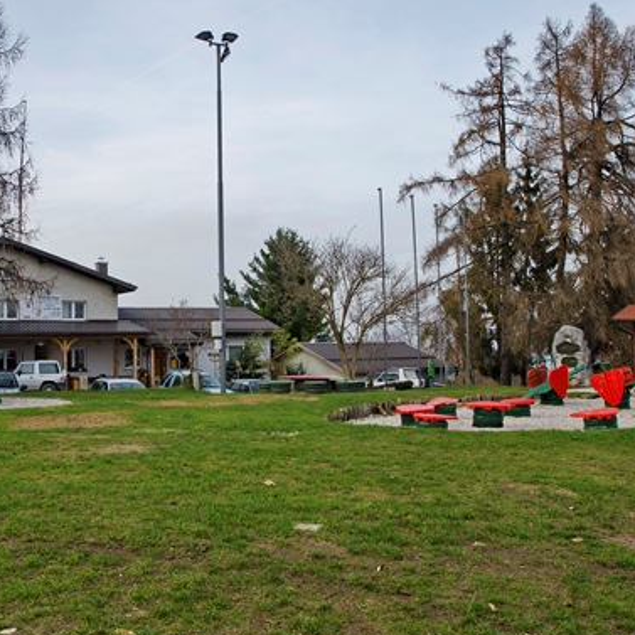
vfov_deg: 45.2
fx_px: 762
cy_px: 313
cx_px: 232
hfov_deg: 44.8
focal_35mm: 37
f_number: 5.6
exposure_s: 1/160
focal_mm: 17
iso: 250
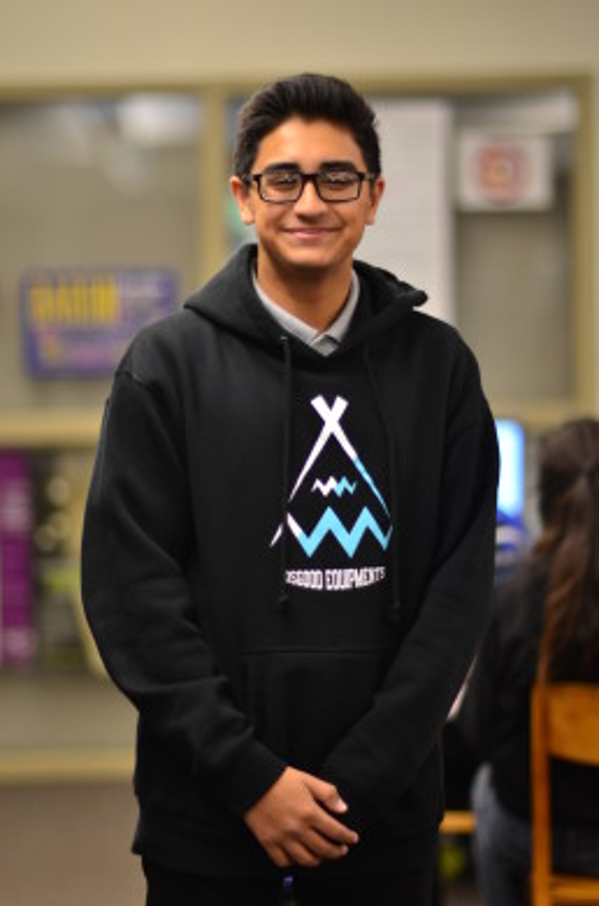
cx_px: 300
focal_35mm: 128
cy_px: 453
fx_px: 3199
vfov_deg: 16.1
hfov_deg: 10.7
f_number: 1.4
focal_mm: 85
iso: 400
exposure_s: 1/160
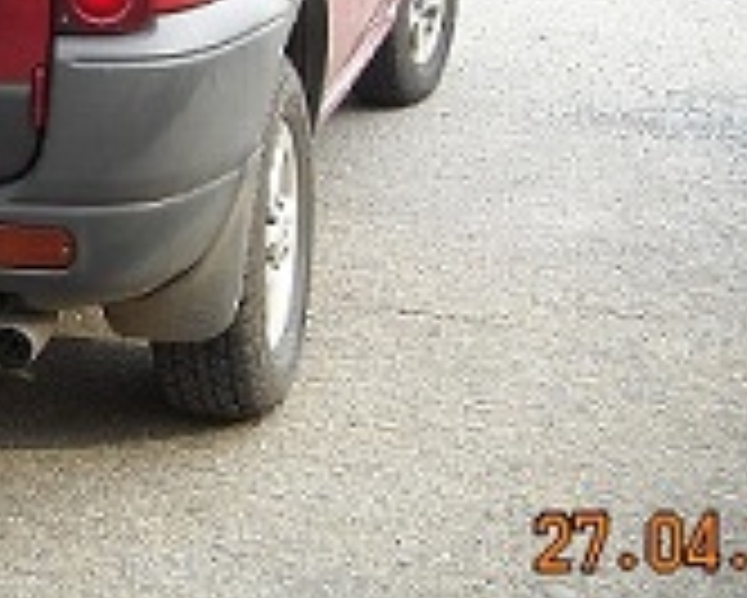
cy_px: -124
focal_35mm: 103
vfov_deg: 14.5
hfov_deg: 17.8
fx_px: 2278
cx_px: -122
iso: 64
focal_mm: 5.7
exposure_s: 1/109
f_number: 2.8
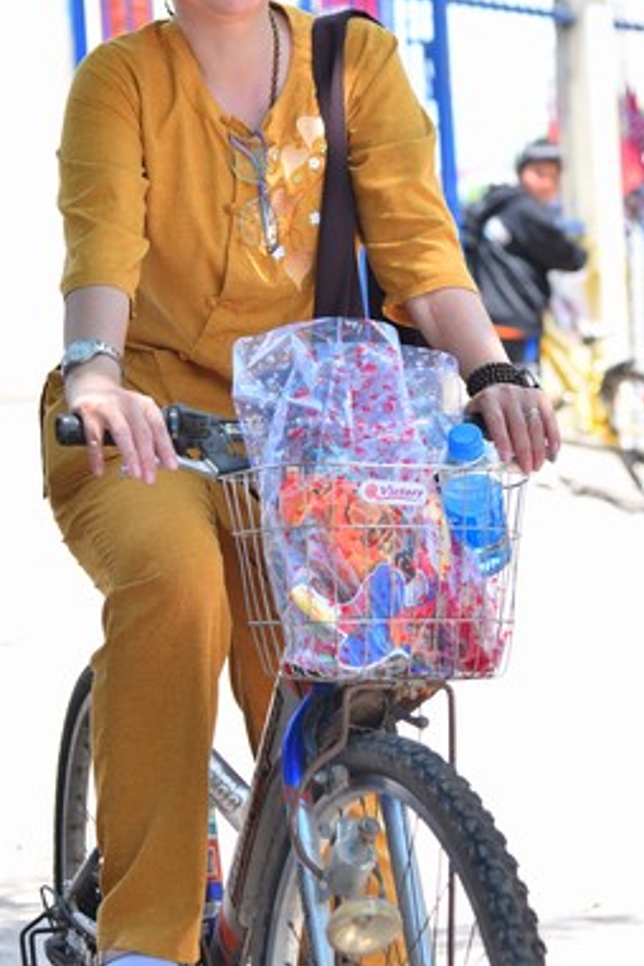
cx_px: 300
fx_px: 2978
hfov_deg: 12.3
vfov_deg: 18.4
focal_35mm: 111
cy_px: 335
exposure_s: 1/400
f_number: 4.5
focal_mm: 65
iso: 250
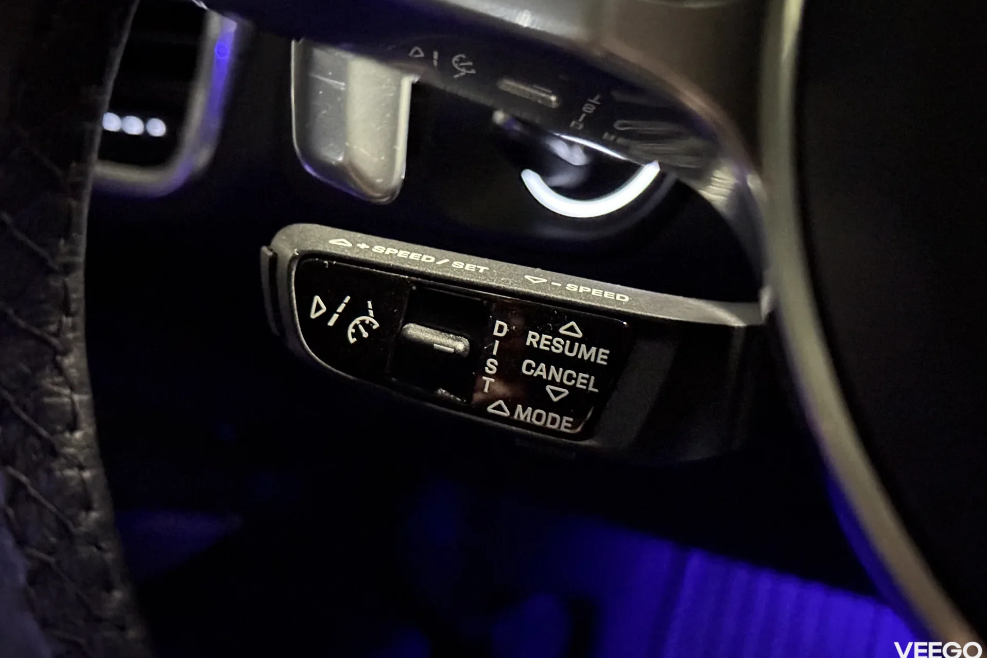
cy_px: 296
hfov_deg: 39.6
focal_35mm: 50
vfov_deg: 27.0
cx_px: 494
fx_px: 1371
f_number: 1.78
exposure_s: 1/15
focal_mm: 6.76
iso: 8000
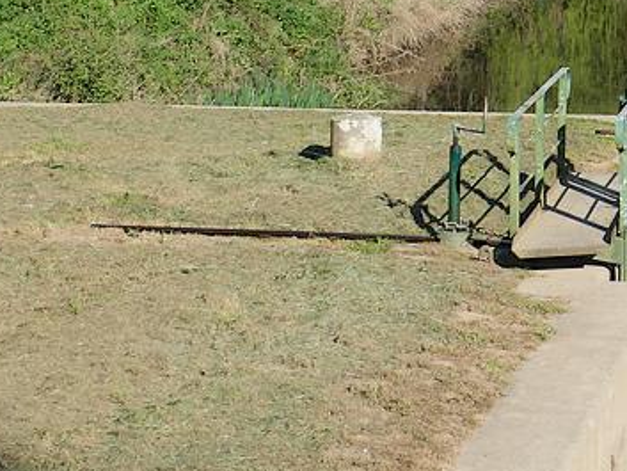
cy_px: -228
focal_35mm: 151
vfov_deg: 9.6
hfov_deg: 12.5
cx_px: 894
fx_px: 2736
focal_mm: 25
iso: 200
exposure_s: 1/1000
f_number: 4.5
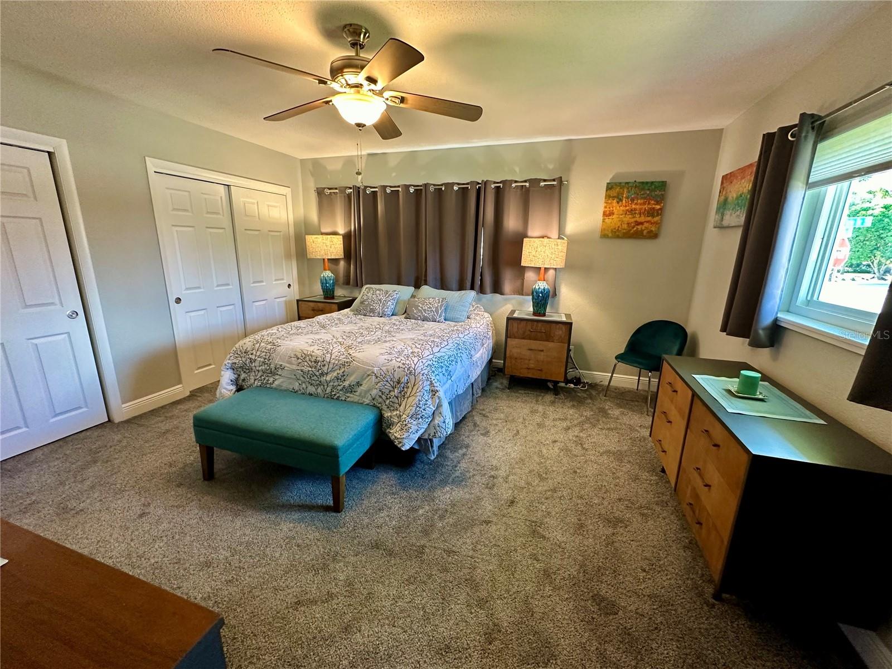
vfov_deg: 85.7
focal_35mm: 14
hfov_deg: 102.1
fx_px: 361
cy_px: 334
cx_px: 446
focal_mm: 2.22
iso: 250
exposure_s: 1/60
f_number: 2.2
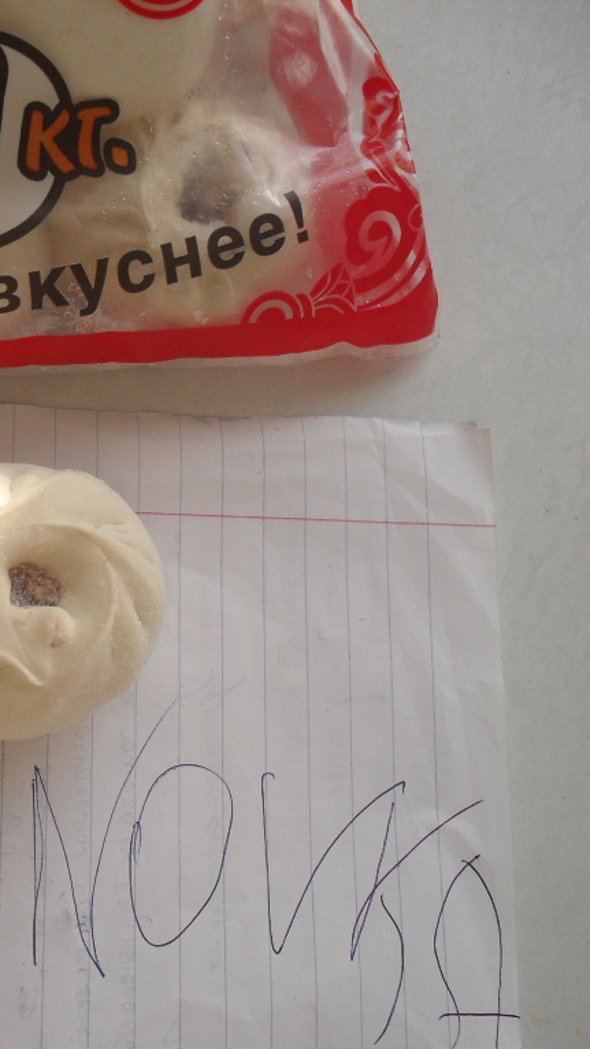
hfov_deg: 22.5
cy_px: 524
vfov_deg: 40.6
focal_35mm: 51
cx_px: -19
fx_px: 1418
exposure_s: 1/180
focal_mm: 6.3
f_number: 3.2
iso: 100
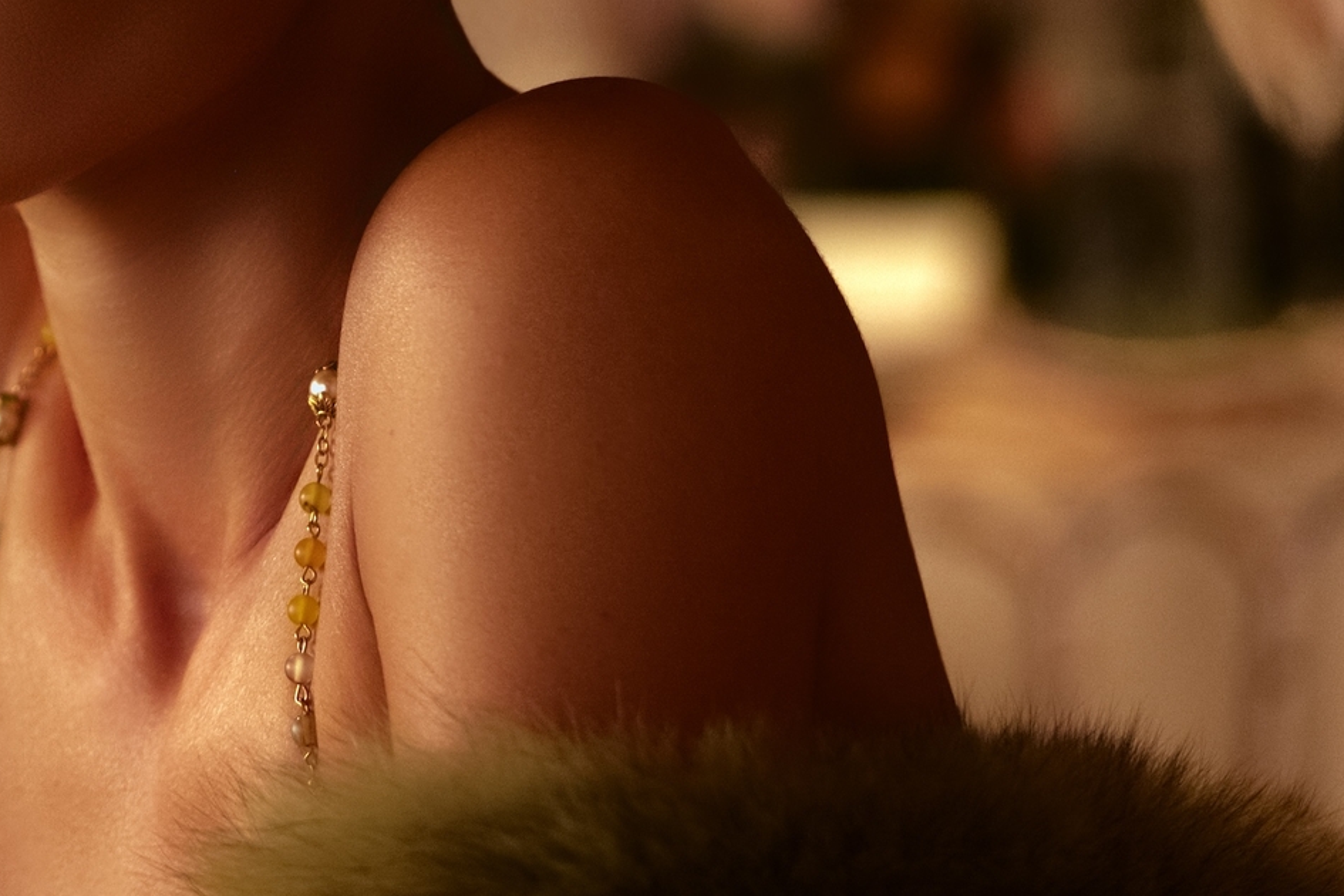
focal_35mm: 378
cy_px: 17
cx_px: 129
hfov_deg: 5.4
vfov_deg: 3.6
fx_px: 14111
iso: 1600
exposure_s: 1/125
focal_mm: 124.3
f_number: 3.2
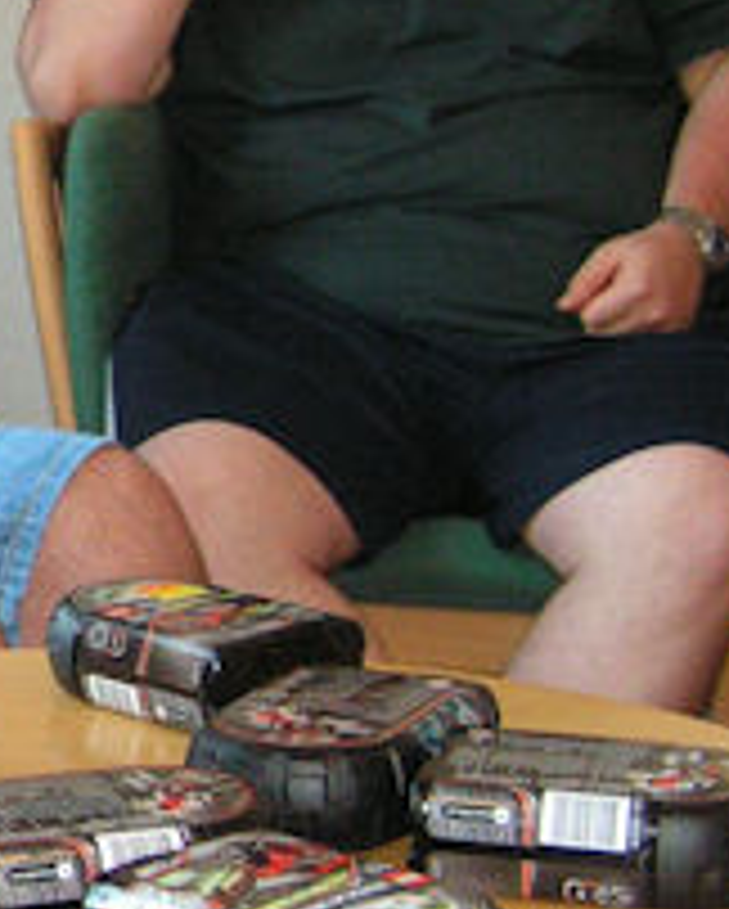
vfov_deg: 15.4
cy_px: 331
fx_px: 3366
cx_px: -333
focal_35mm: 125
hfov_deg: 11.9
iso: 200
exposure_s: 1/40
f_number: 2.8
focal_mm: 6.3
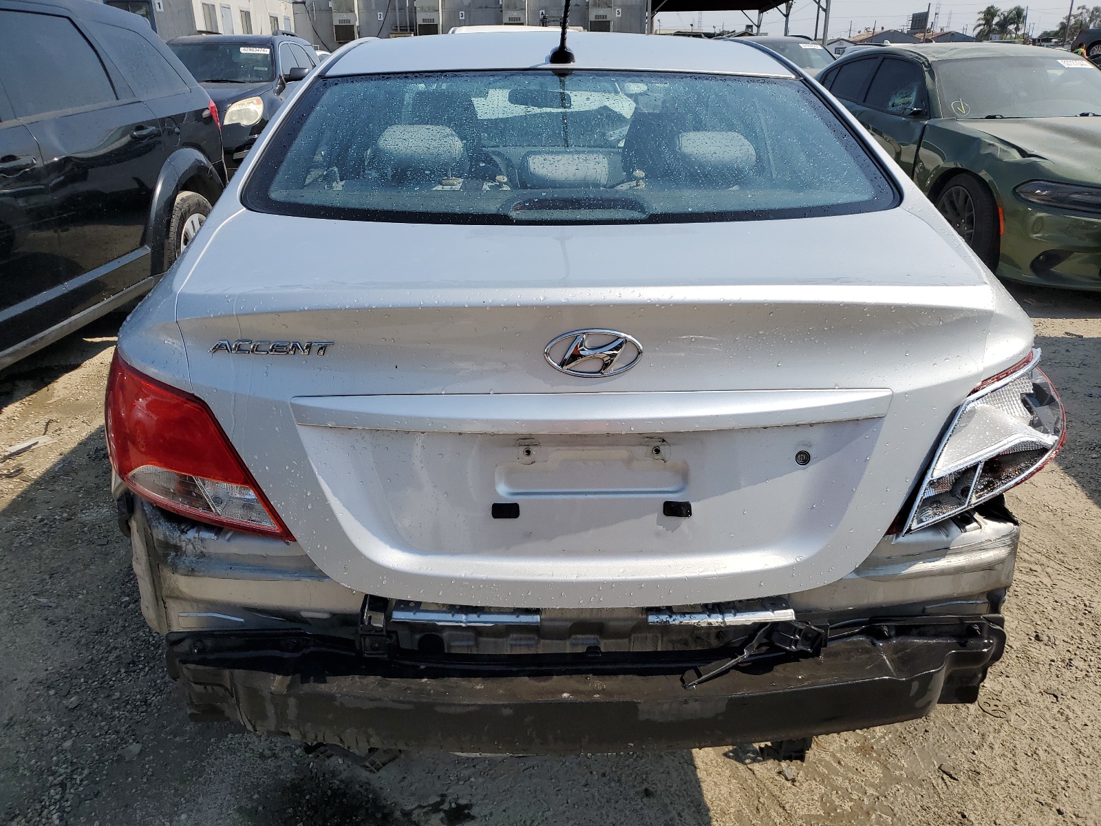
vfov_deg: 53.1
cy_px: 413
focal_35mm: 26
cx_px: 550
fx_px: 827
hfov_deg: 67.3
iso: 50
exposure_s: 1/5000
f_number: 1.5
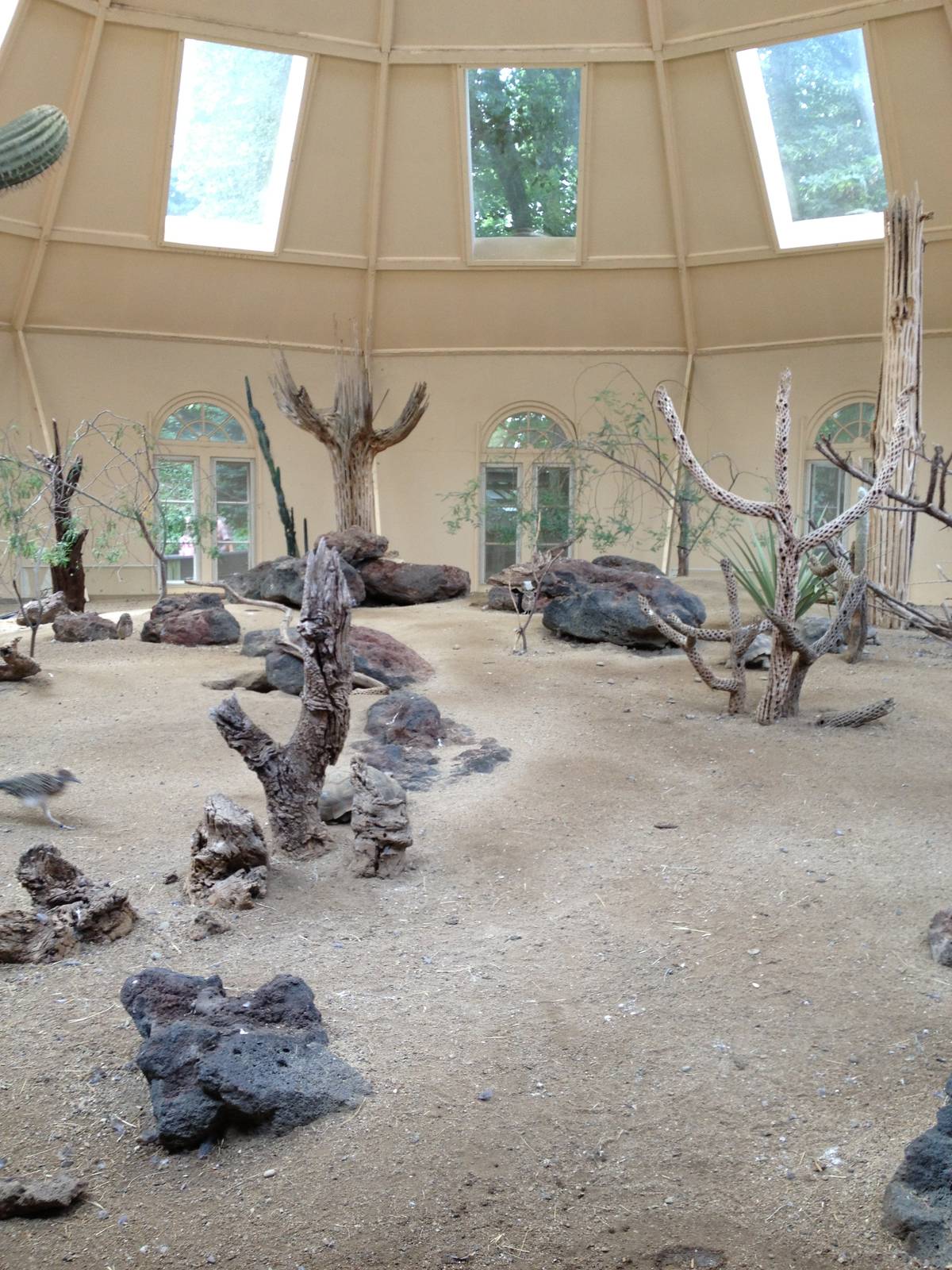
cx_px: 476
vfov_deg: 52.6
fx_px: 1283
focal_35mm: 35
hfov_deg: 40.7
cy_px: 635
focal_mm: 4.28
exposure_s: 1/60
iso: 64
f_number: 2.4
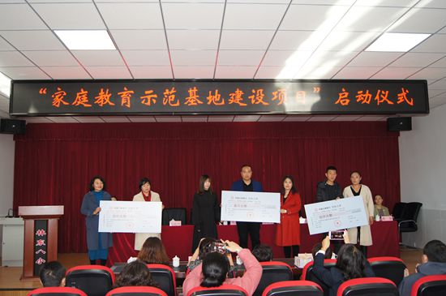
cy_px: 148
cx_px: 223
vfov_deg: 43.5
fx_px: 371
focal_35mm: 30
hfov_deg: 62.0
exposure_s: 1/60
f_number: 4
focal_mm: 20
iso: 320
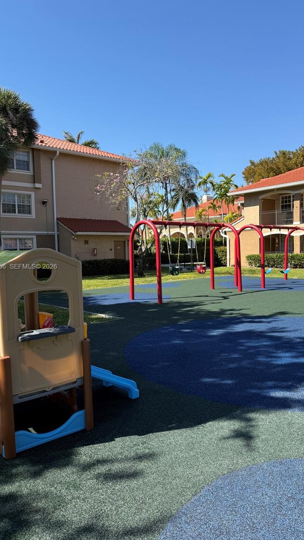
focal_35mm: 27
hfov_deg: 42.7
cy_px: 267
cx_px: 180
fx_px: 387
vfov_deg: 69.9
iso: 80
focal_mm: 6.76
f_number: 1.78
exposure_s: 1/2299
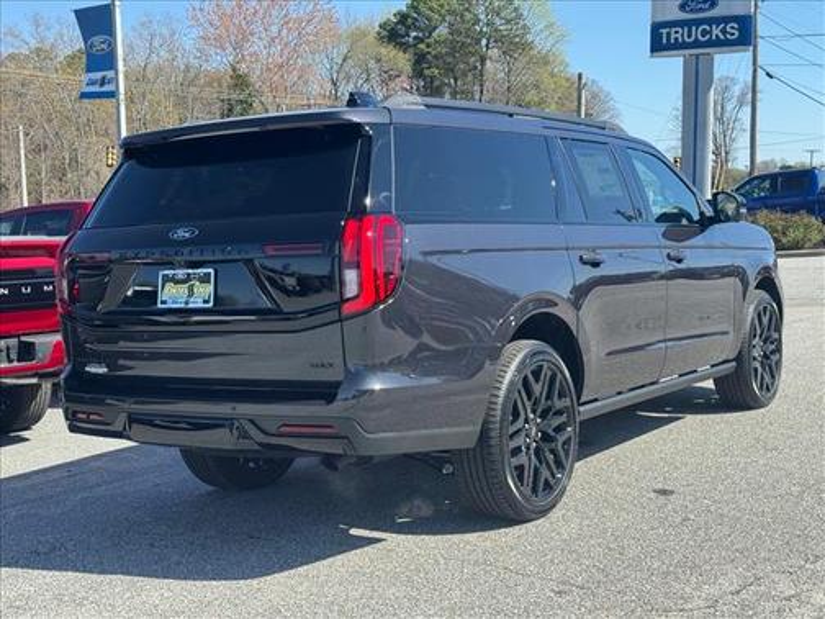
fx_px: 1144
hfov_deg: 39.7
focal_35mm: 48
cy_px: 310
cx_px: 412
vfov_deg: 30.3
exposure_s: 1/1524
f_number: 1.78
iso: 64
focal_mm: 6.76
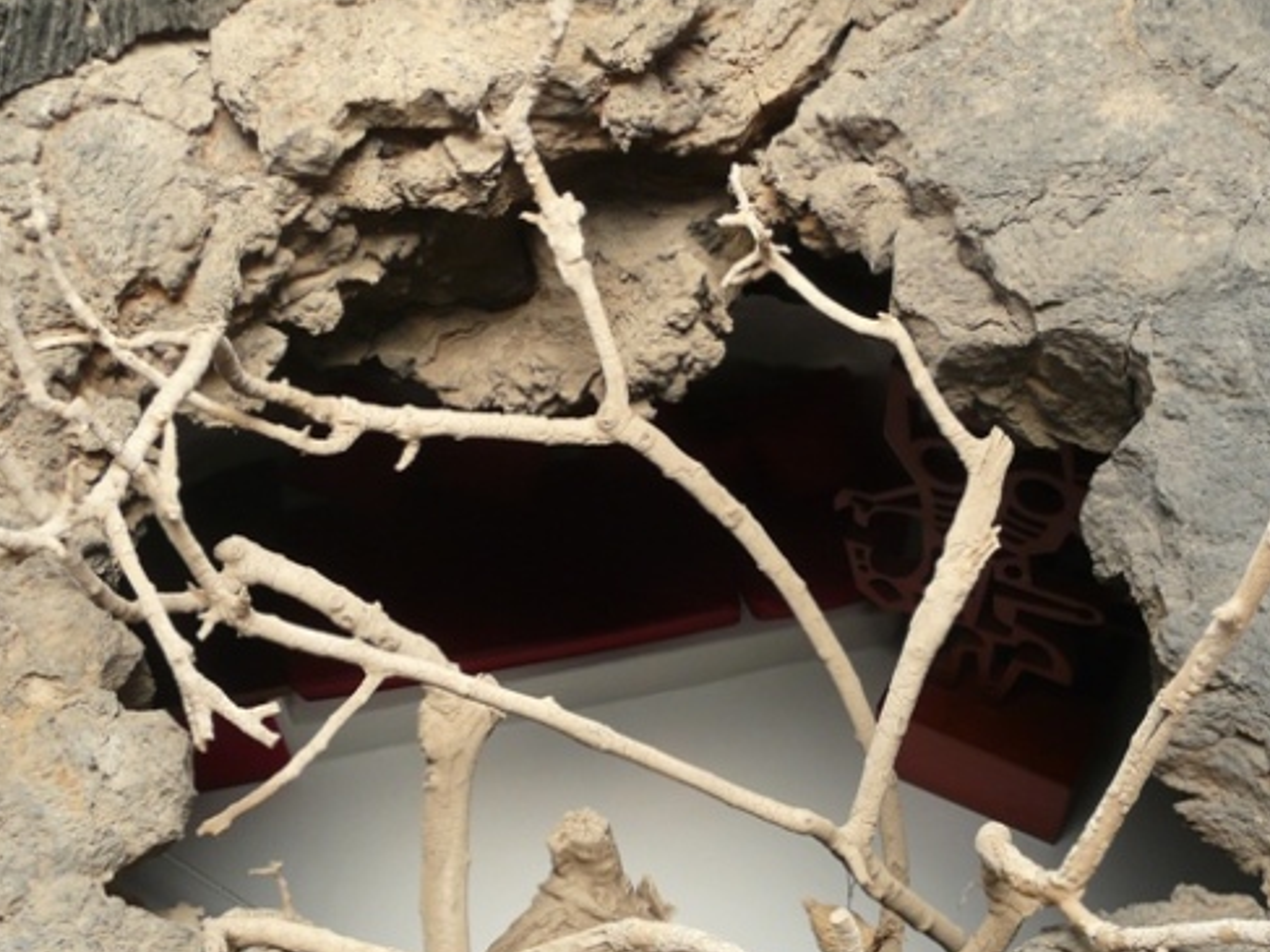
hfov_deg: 41.2
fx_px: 1687
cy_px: 571
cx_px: 688
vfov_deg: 31.4
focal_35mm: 46
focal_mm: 5.8
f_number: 3.2
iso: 100
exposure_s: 1/100
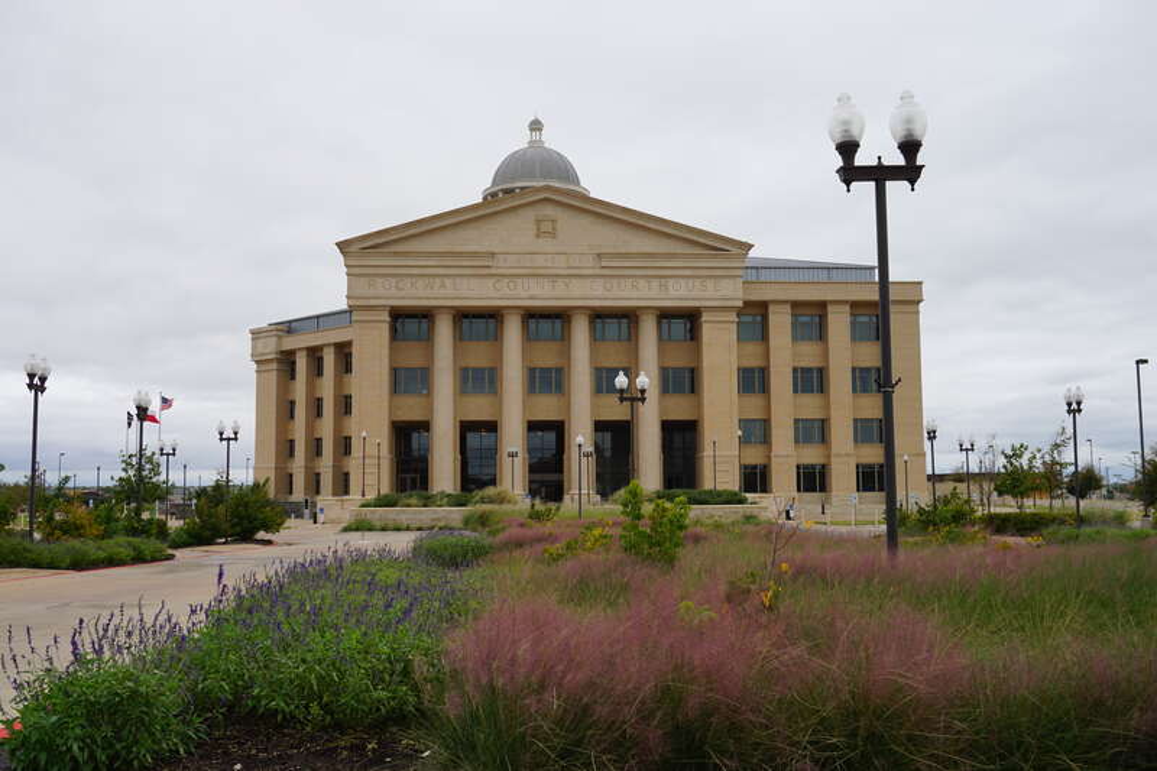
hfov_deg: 55.1
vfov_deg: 38.3
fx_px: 1108
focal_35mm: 34
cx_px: 578
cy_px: 386
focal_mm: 23
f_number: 9
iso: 100
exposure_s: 1/100
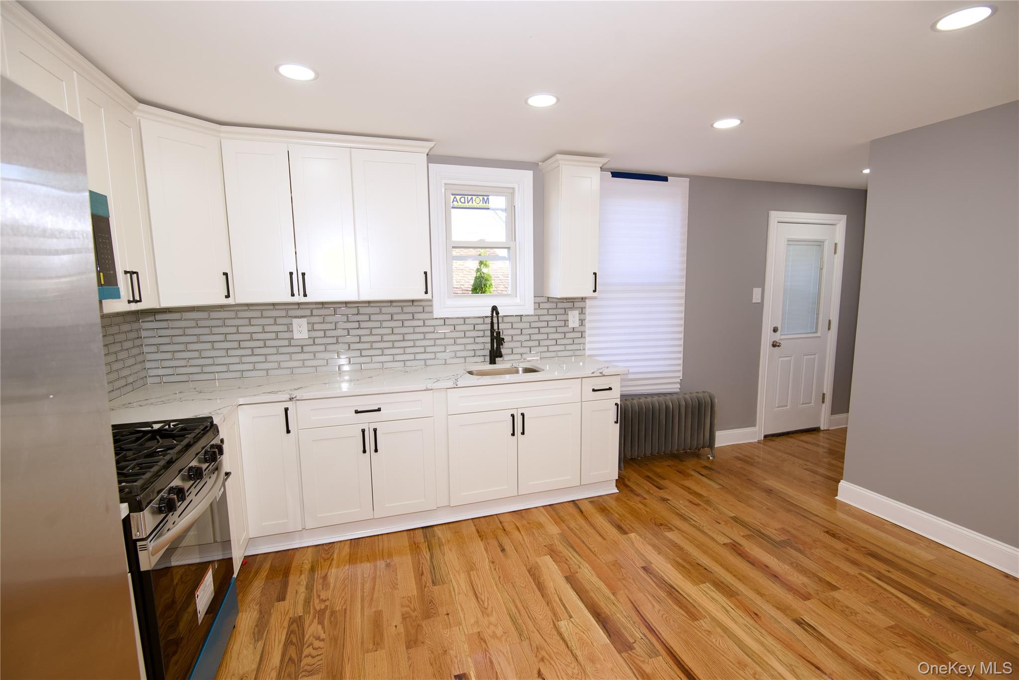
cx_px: 510
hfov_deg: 96.7
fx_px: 453
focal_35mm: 16
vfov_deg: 73.8
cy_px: 340
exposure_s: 1/80
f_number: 7.1
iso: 320
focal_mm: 16
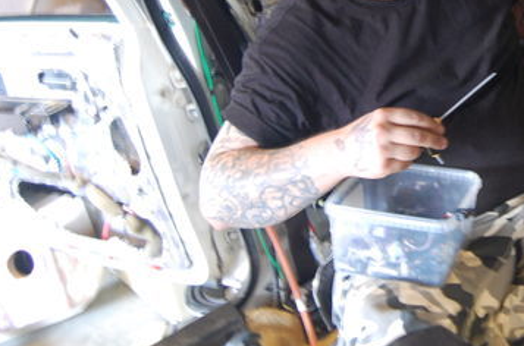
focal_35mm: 62
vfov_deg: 21.6
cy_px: 73
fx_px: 899
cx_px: 465
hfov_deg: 31.1
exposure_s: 1/10
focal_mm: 23
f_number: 3.8
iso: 800
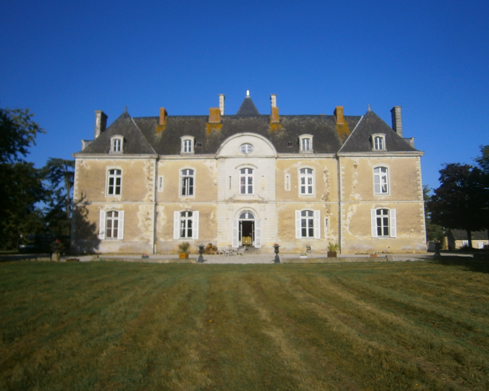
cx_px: 244
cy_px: 190
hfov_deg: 62.2
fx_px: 405
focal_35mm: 28
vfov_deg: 51.5
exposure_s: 1/320
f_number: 8
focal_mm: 4.7
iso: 80
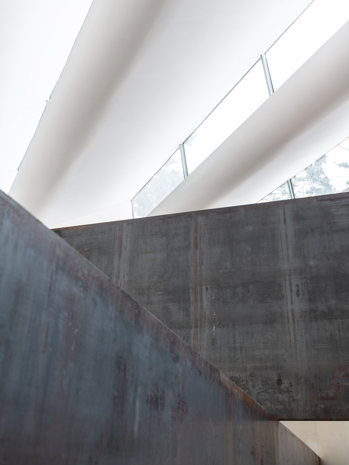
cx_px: 175
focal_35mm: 38
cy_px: 221
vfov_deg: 49.0
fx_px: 511
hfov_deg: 37.7
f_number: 4
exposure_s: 1/60
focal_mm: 35
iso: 200
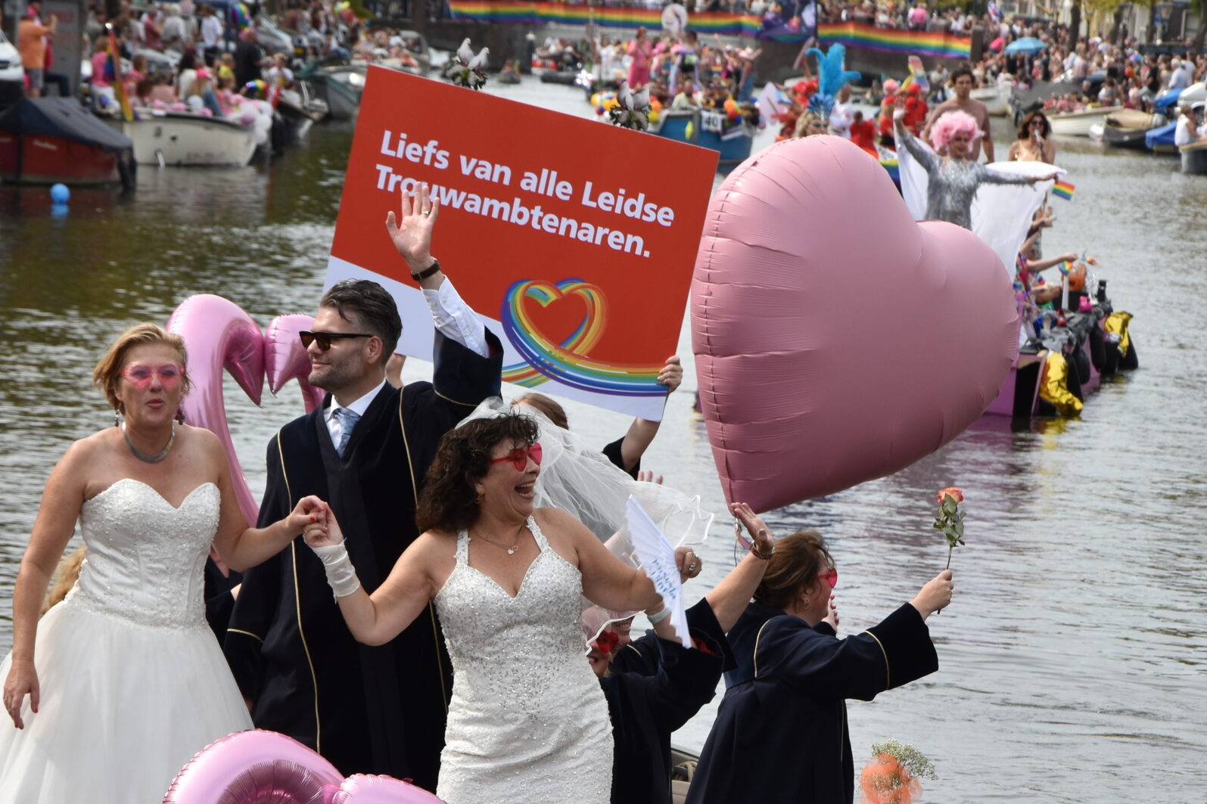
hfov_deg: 8.7
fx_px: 7911
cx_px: 502
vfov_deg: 5.8
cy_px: 643
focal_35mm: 236
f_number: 9
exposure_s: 1/320
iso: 200
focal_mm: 98
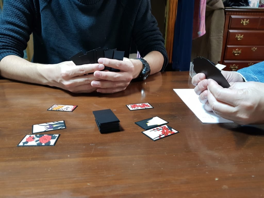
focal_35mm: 26
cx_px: 132
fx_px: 198
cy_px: 99
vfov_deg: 53.1
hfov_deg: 67.3
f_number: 1.7
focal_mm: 4.2
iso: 200
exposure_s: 1/22
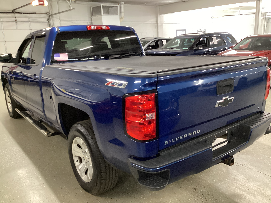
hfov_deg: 58.4
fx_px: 243
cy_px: 102
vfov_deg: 45.4
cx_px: 136
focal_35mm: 31
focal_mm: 3.3
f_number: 2.4
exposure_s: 1/40
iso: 400
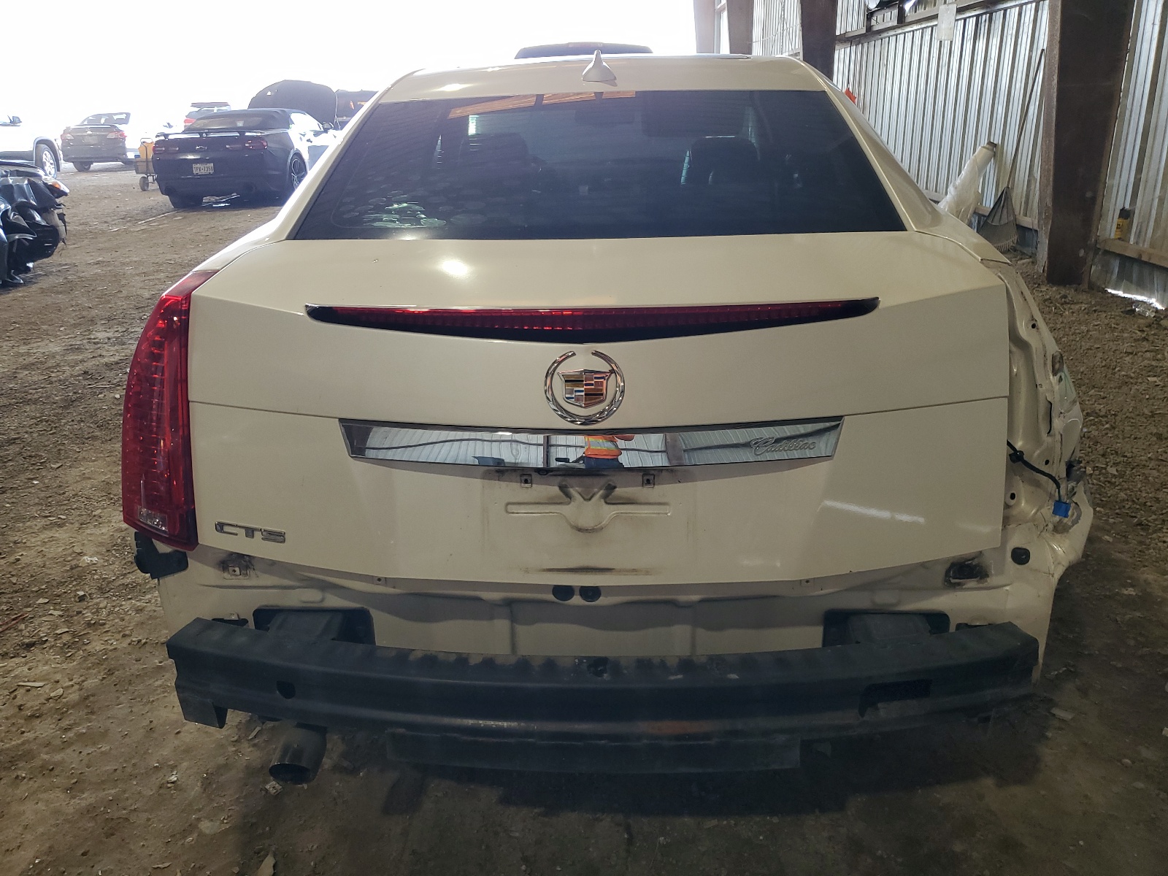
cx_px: 584
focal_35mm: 26
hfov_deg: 67.3
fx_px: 877
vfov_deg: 53.1
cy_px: 438
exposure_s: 1/60.2
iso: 66
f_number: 1.5
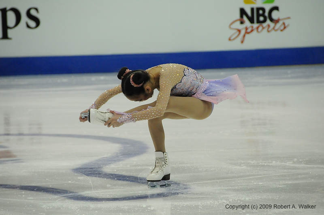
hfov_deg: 6.9
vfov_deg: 4.6
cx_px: 162
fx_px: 2696
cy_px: 108
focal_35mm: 300
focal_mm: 200
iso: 3200
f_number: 5.6
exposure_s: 1/1000
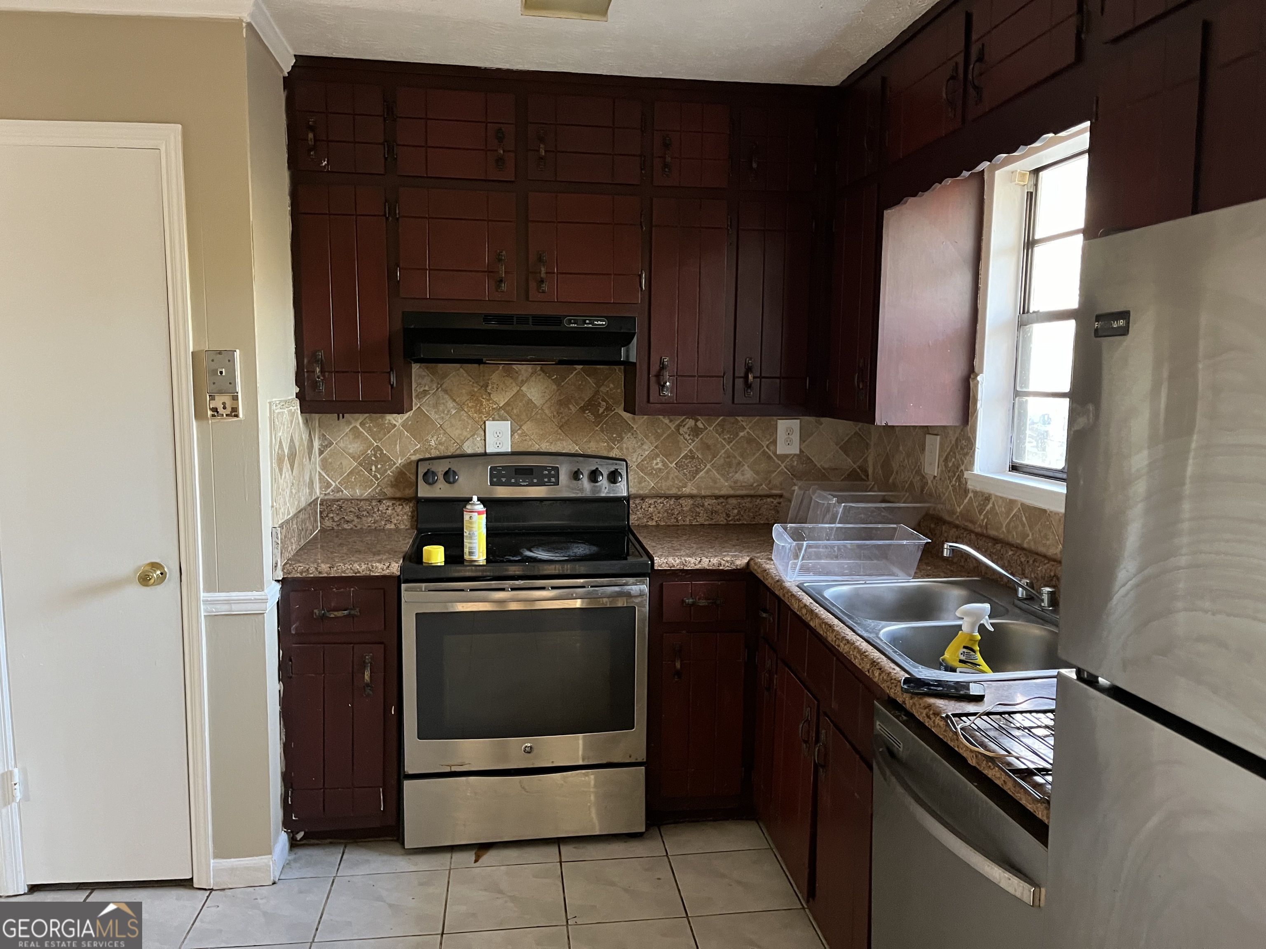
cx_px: 633
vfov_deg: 53.1
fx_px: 951
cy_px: 474
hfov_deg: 67.3
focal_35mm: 26
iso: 640
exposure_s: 1/38
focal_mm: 5.1
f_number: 1.6
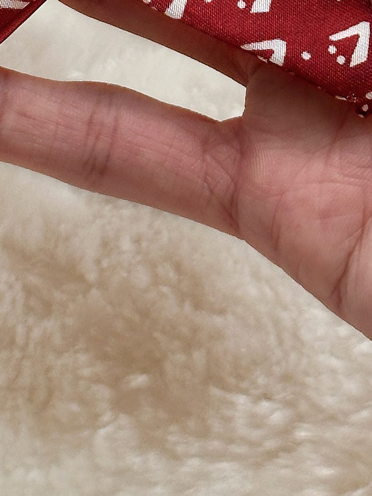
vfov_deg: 10.5
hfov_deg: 8.3
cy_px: -343
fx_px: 2564
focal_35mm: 179
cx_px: 70
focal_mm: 6.86
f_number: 1.78
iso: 80
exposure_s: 1/121
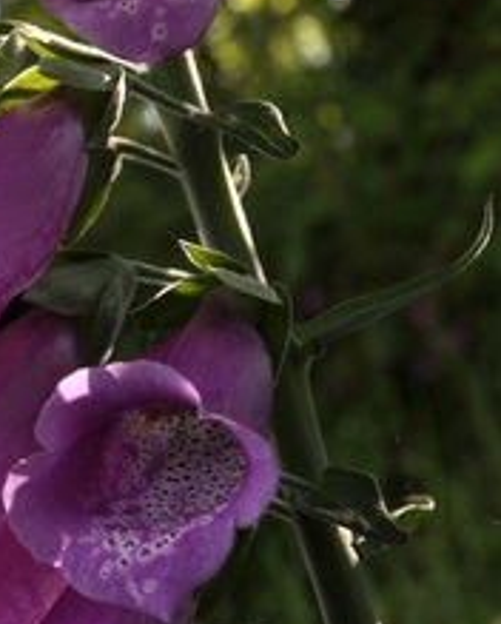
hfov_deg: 15.3
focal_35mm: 93
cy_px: 373
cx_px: -253
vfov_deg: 20.5
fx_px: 1719
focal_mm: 18
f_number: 5.6
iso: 200
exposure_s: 1/125
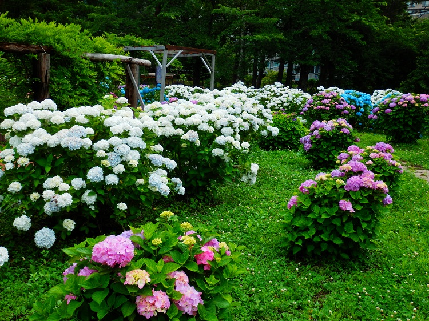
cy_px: 160
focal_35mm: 37
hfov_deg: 50.2
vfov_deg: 38.6
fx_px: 458
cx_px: 214
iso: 80
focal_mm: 6.6
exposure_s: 1/500
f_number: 3.6
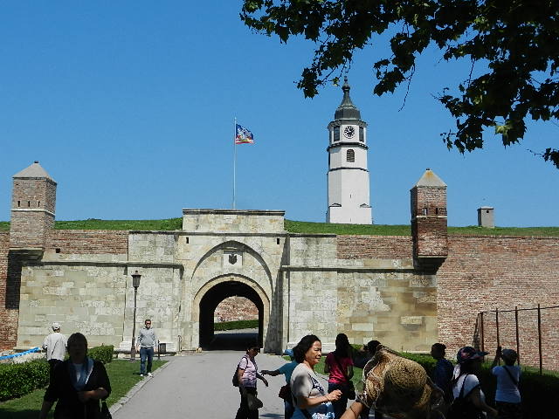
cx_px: 280
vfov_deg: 32.2
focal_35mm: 45
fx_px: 727
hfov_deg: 42.1
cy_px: 210
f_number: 4.2
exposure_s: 1/1600
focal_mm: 8.2
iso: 160
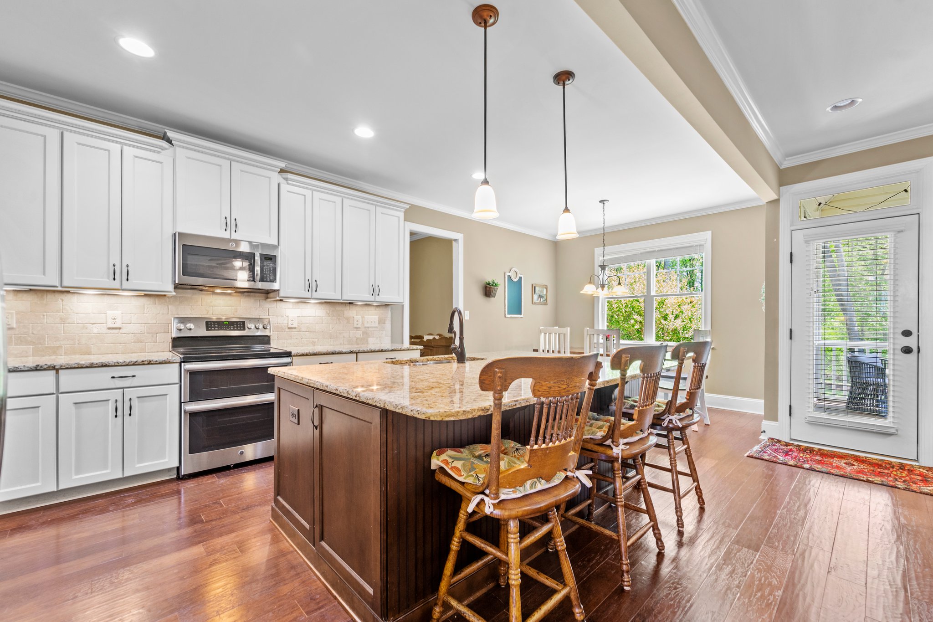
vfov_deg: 81.2
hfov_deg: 104.3
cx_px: 466
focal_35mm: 14
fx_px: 363
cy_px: 311
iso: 200
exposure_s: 1/1.25
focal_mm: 14
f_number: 8
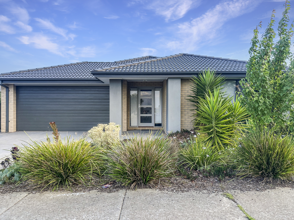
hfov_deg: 69.4
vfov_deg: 54.9
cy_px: 109
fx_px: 212
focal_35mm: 25
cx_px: 143
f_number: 1.78
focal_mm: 6.86
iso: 80
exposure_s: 1/1949
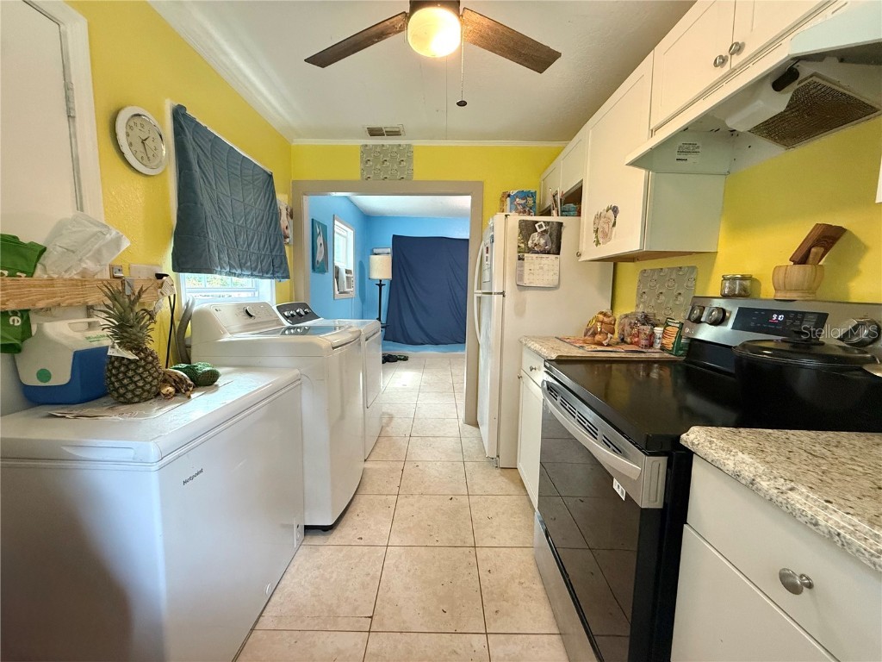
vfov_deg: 85.7
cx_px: 441
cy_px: 331
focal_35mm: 14
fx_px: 357
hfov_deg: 102.1
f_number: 2.2
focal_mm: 2.22
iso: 400
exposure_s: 1/60
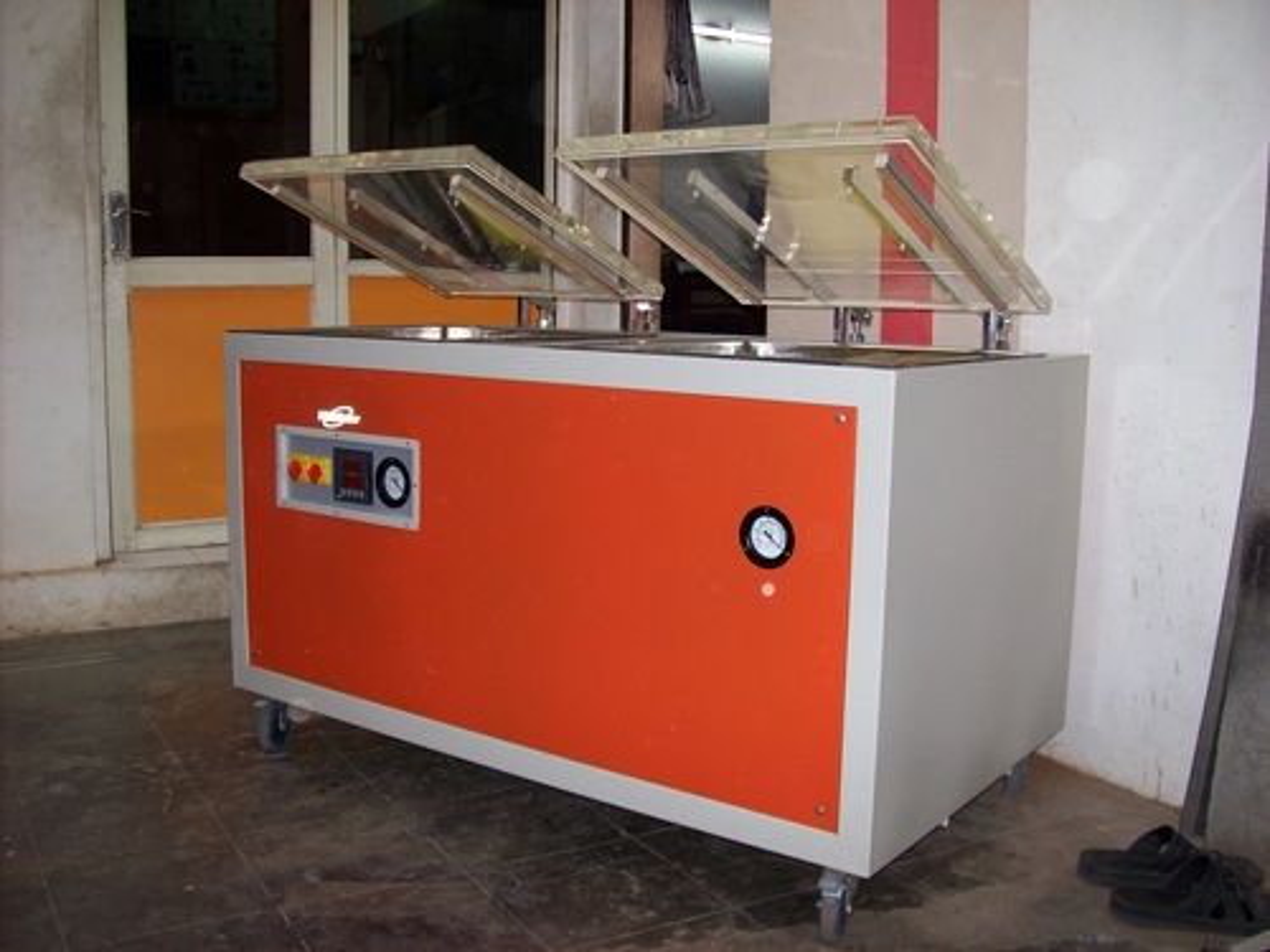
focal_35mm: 36
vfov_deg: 39.7
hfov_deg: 51.4
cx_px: 635
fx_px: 1321
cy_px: 476
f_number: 2.7
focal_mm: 6
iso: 80
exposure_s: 1/64
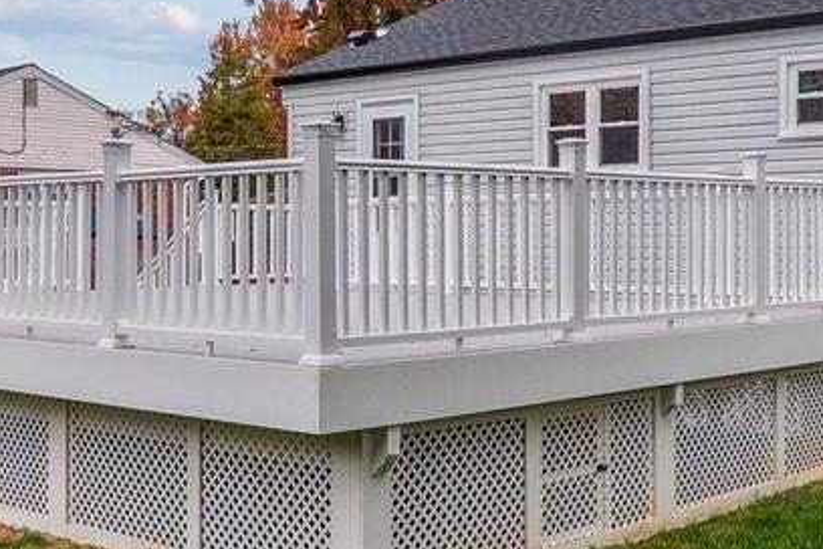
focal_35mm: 53
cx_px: 379
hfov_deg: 37.5
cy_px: 34
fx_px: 1212
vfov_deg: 24.6
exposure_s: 1/500
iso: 400
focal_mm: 10
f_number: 5.6
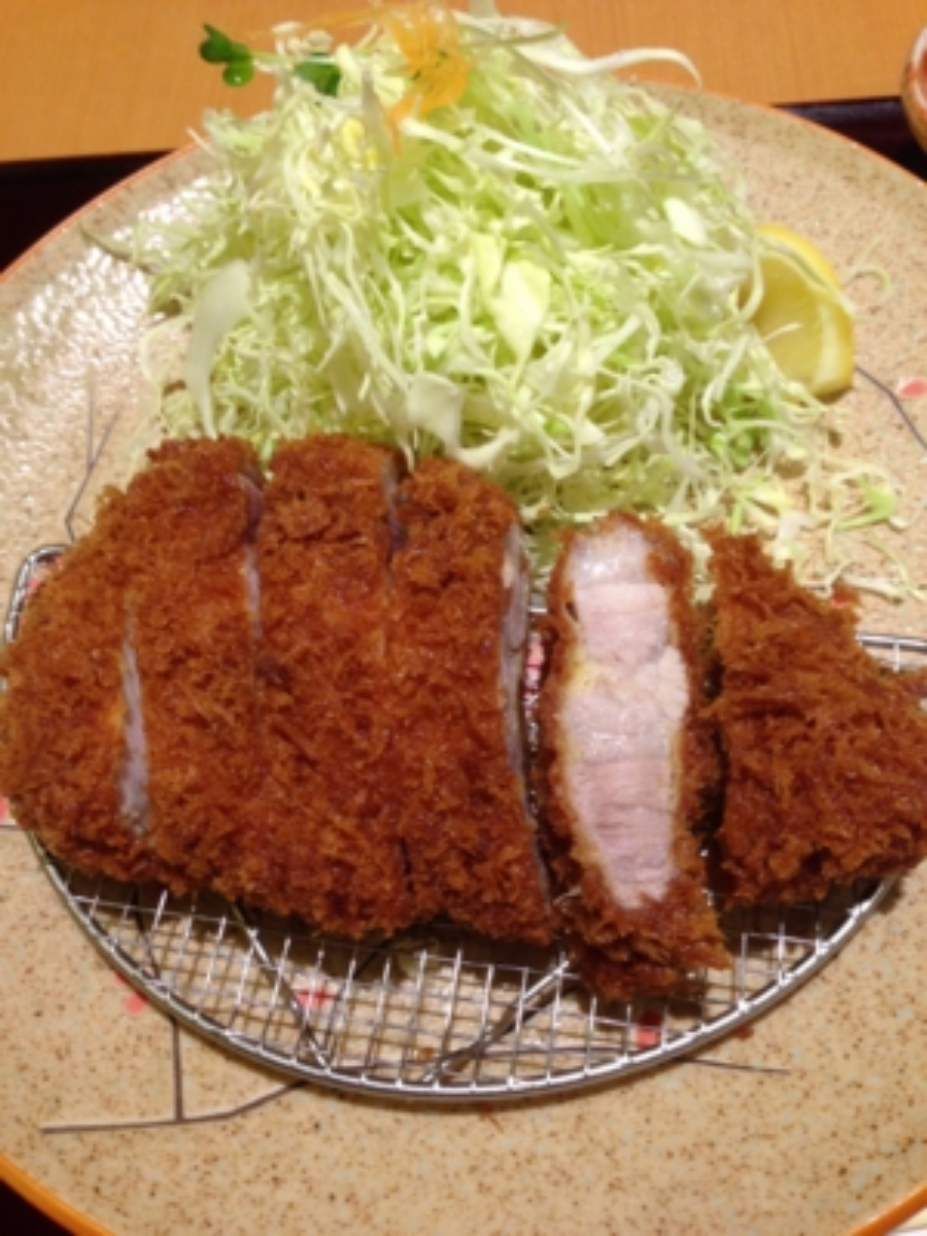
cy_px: 618
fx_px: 1178
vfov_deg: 55.4
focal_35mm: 33
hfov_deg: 42.9
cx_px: 464
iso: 50
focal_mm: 4.12
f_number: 2.4
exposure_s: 1/20
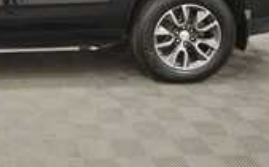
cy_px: -26
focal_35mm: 58
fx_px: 424
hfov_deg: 33.0
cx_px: 18
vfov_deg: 21.0
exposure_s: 1/125
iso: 1250
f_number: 5.3
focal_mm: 16
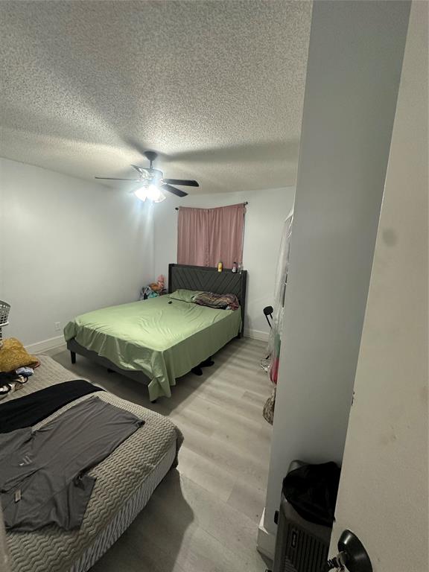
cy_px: 286
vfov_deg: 102.1
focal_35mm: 14
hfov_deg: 85.7
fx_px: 231
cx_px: 214
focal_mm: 2.22
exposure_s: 1/60
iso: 320
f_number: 2.2
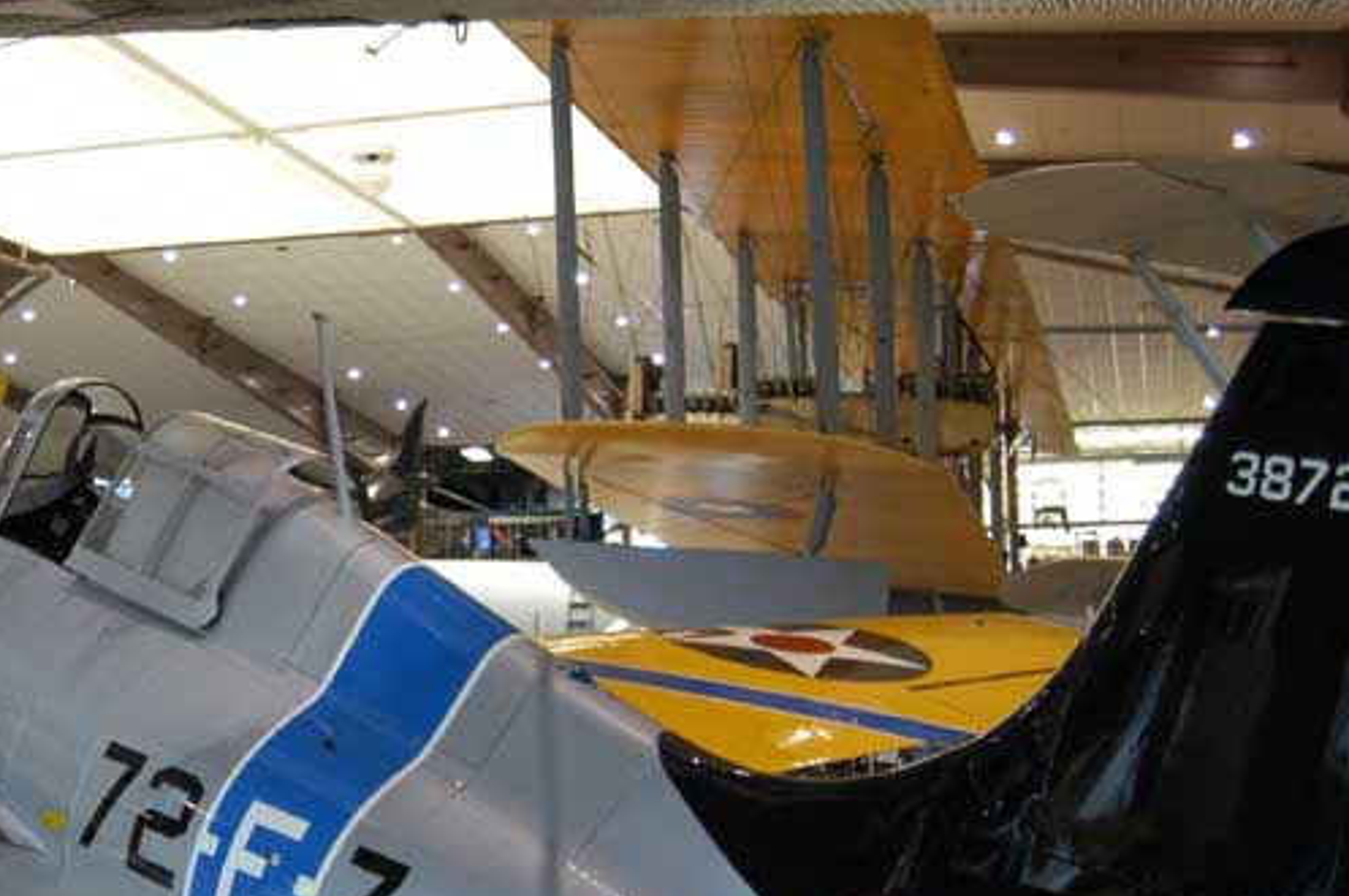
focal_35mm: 58
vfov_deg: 23.1
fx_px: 2171
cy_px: 654
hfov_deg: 33.6
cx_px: 293
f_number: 3.5
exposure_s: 1/30
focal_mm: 24
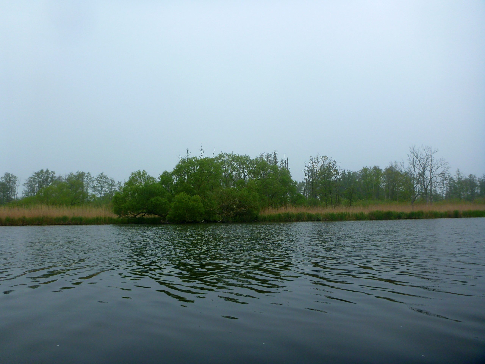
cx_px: 242
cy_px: 182
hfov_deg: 63.4
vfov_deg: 49.7
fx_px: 392
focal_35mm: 28
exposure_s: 1/400
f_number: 3.3
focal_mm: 4.9
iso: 100
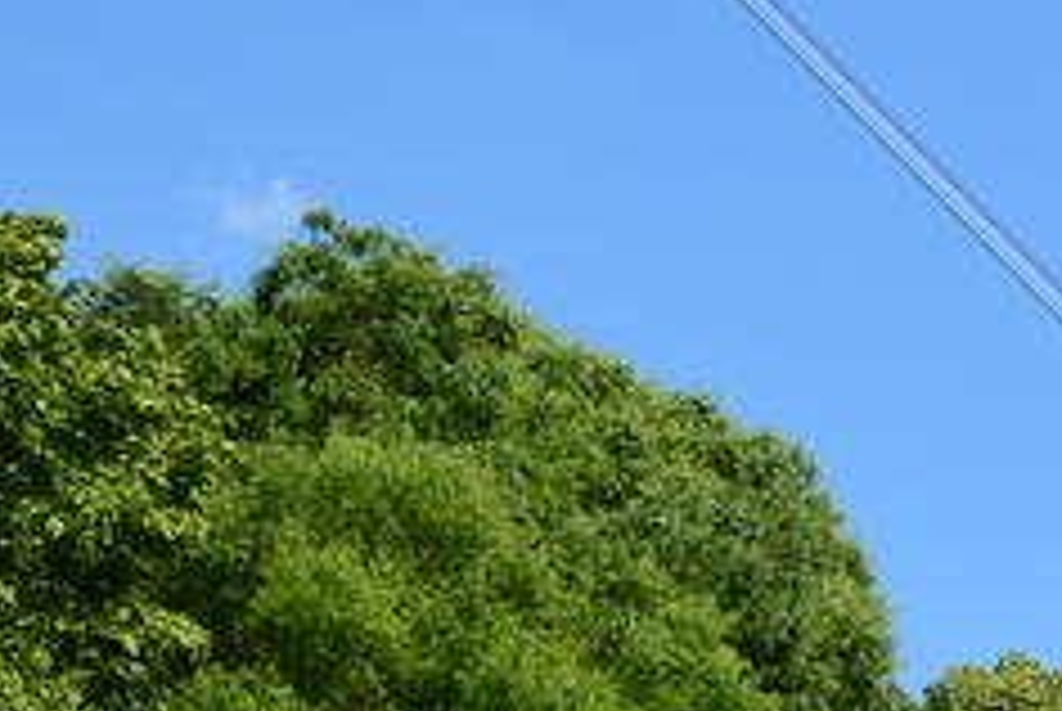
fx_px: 6852
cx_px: 1804
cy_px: 1053
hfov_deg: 8.6
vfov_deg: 5.9
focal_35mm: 232
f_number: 8
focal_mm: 42
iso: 100
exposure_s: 1/250
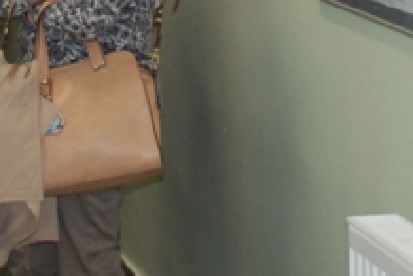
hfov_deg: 13.2
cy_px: -198
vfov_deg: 8.6
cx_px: 40
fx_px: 1769
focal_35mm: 154
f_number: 5
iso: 800
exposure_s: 1/60
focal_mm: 28
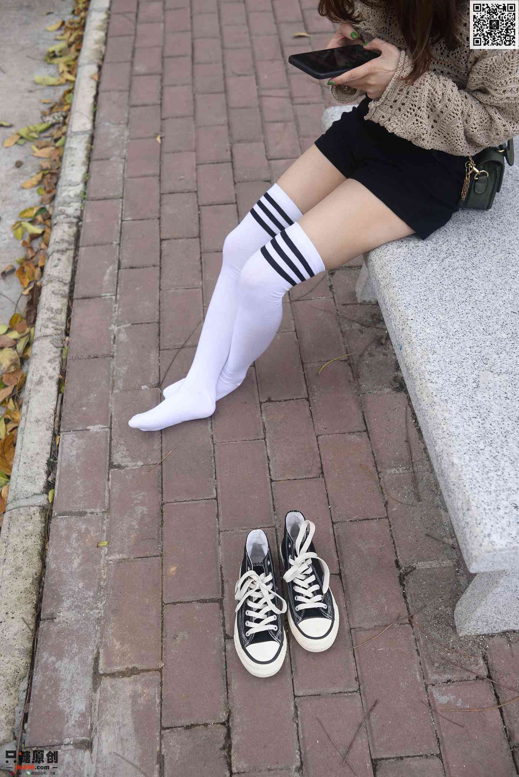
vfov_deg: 54.4
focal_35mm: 35
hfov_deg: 37.9
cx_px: 260
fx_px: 756
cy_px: 388
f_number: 5.6
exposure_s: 1/400
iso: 500
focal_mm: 35
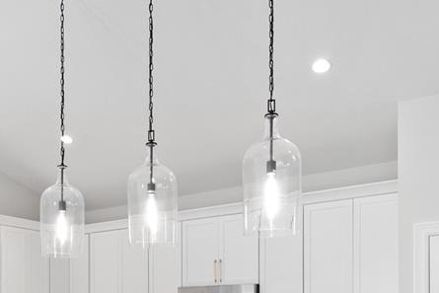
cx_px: 142
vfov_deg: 26.7
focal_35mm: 46
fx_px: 561
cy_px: 330
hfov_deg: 42.1
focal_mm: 10
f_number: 6.3
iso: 400
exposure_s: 1/13
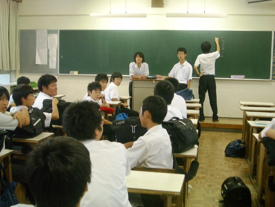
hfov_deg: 38.9
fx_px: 389
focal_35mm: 49
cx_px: 138
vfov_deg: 29.7
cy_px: 104
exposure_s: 1/20
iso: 100
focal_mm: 8.2
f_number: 3.1
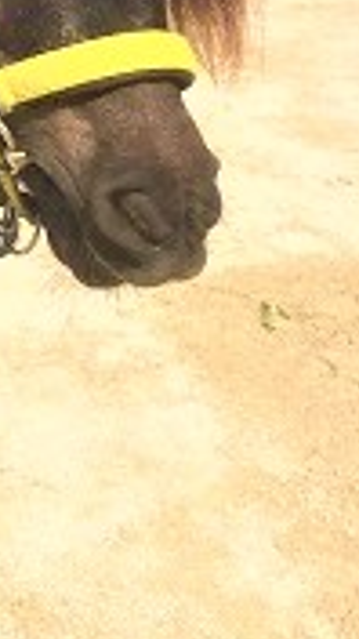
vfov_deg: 22.9
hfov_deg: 13.0
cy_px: -40
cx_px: -192
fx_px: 1489
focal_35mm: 88
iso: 32
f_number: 2.2
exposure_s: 1/1647
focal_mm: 4.15
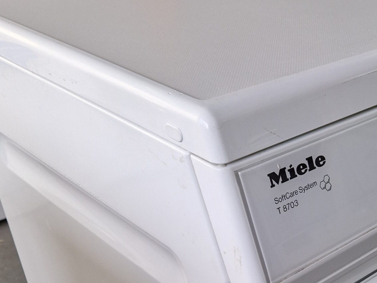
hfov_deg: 36.0
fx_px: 566
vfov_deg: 26.4
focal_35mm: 52
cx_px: 282
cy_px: 290
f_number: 1.8
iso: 64
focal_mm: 5.4
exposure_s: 1/180
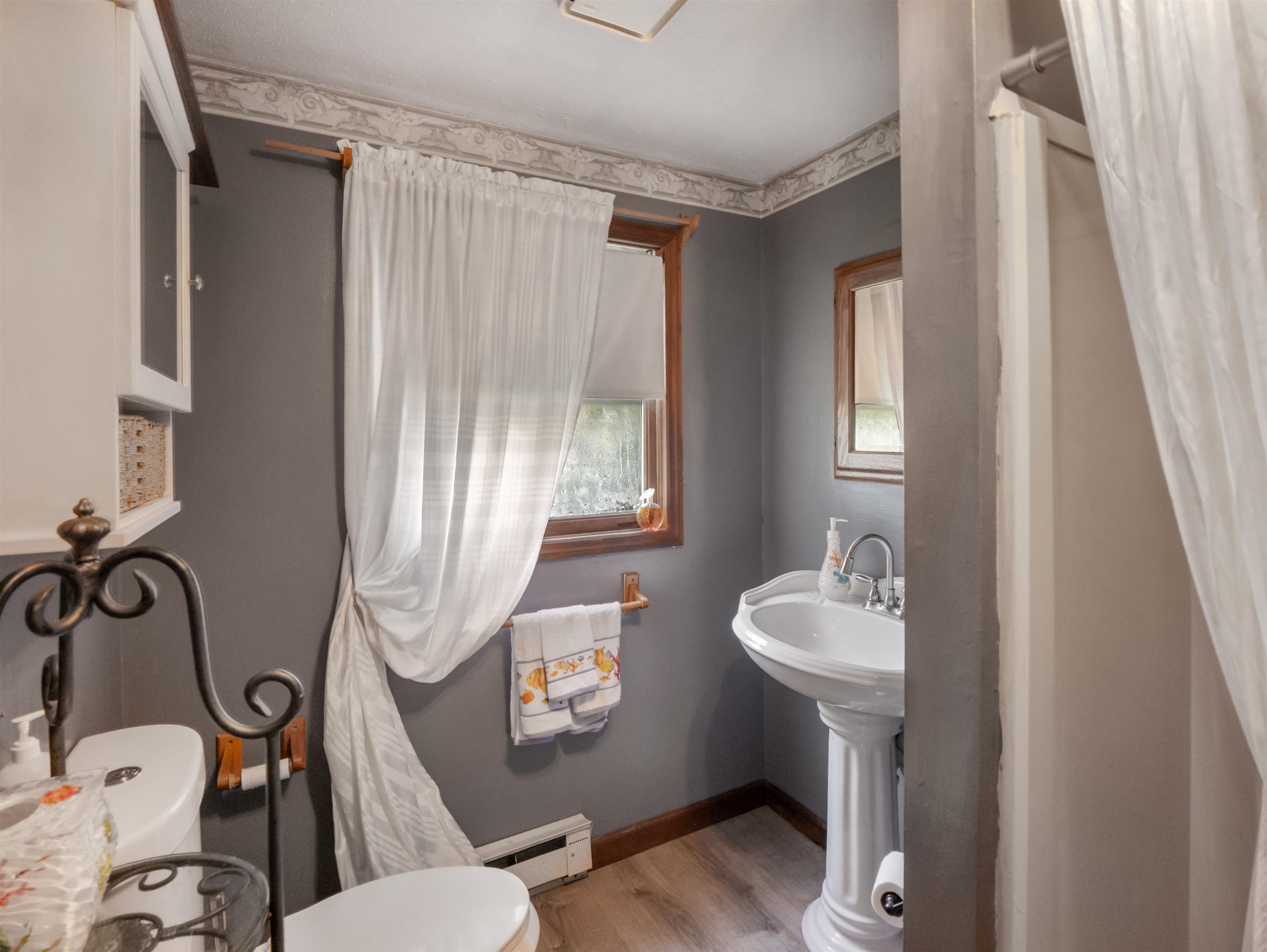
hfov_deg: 94.5
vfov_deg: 78.2
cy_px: 476
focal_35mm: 16
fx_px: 586
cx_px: 634
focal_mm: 8
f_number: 2.8
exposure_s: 1/60
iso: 1250
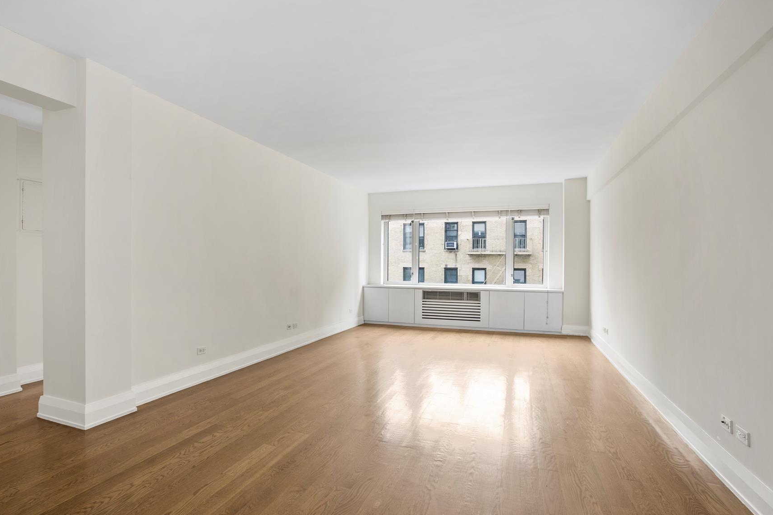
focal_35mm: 19
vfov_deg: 64.5
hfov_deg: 86.6
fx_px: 408
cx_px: 343
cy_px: 264
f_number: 8
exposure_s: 1/1.25
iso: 100
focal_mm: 17
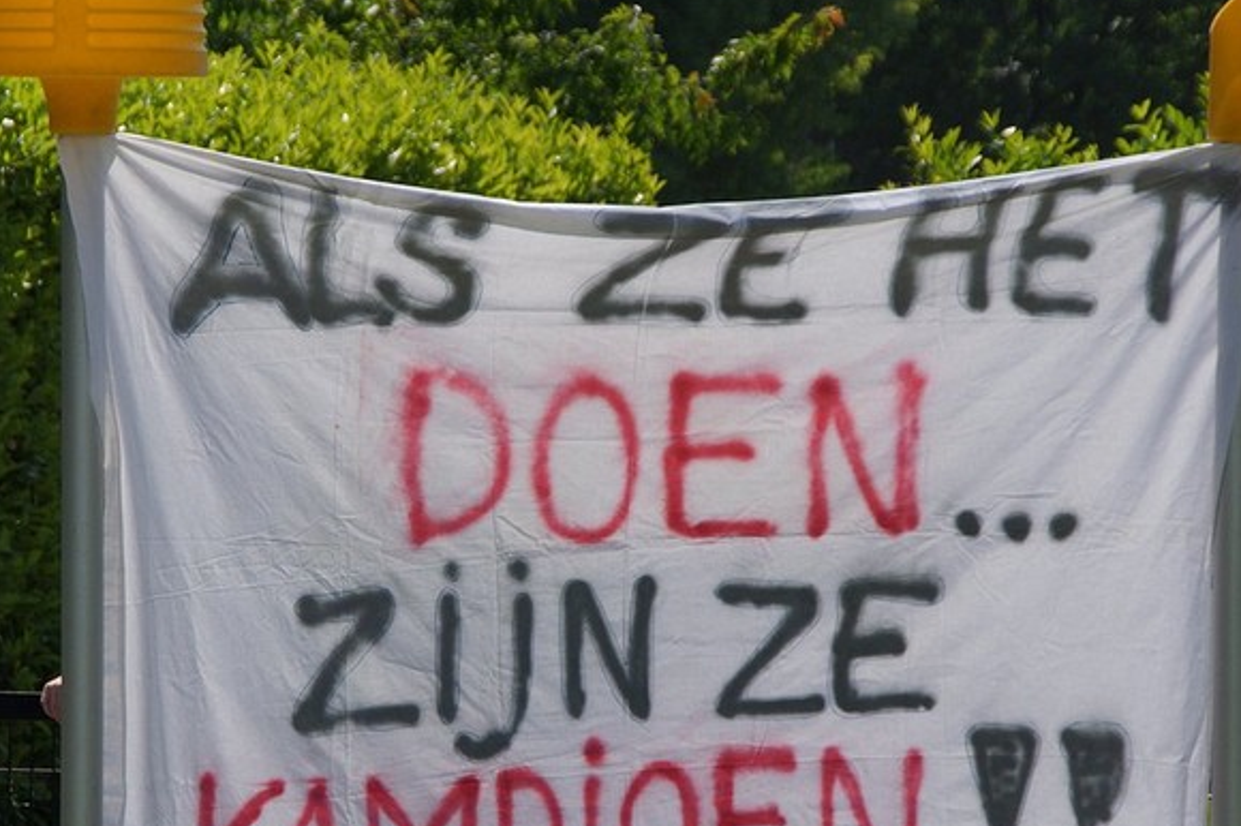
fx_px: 10955
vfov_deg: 4.3
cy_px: 492
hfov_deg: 6.5
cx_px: 496
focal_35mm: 318
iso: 160
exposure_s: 1/800
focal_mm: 120
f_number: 8
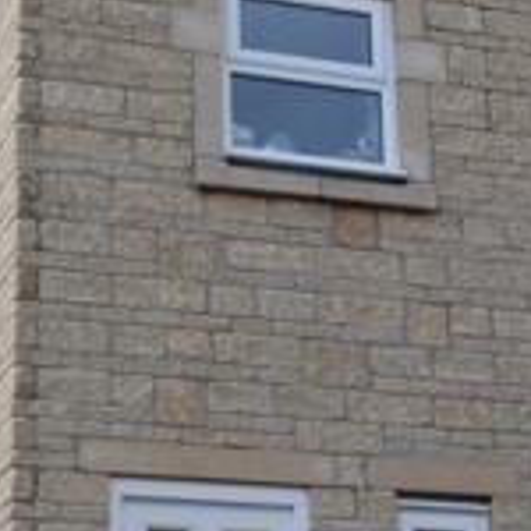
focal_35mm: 120
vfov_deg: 14.5
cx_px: 209
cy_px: 329
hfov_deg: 14.5
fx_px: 2083
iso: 500
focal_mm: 22
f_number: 10
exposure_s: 1/400
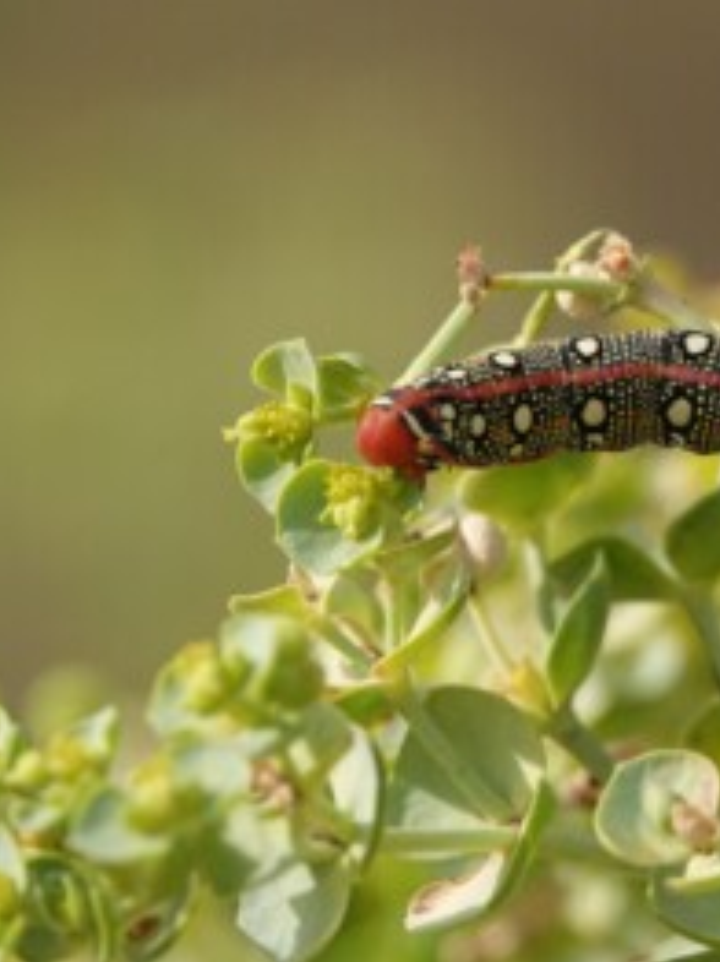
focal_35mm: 740
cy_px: 481
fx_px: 20556
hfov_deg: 2.0
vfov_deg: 2.7
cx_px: 650
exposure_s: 1/6400
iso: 800
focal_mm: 186.64
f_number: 4
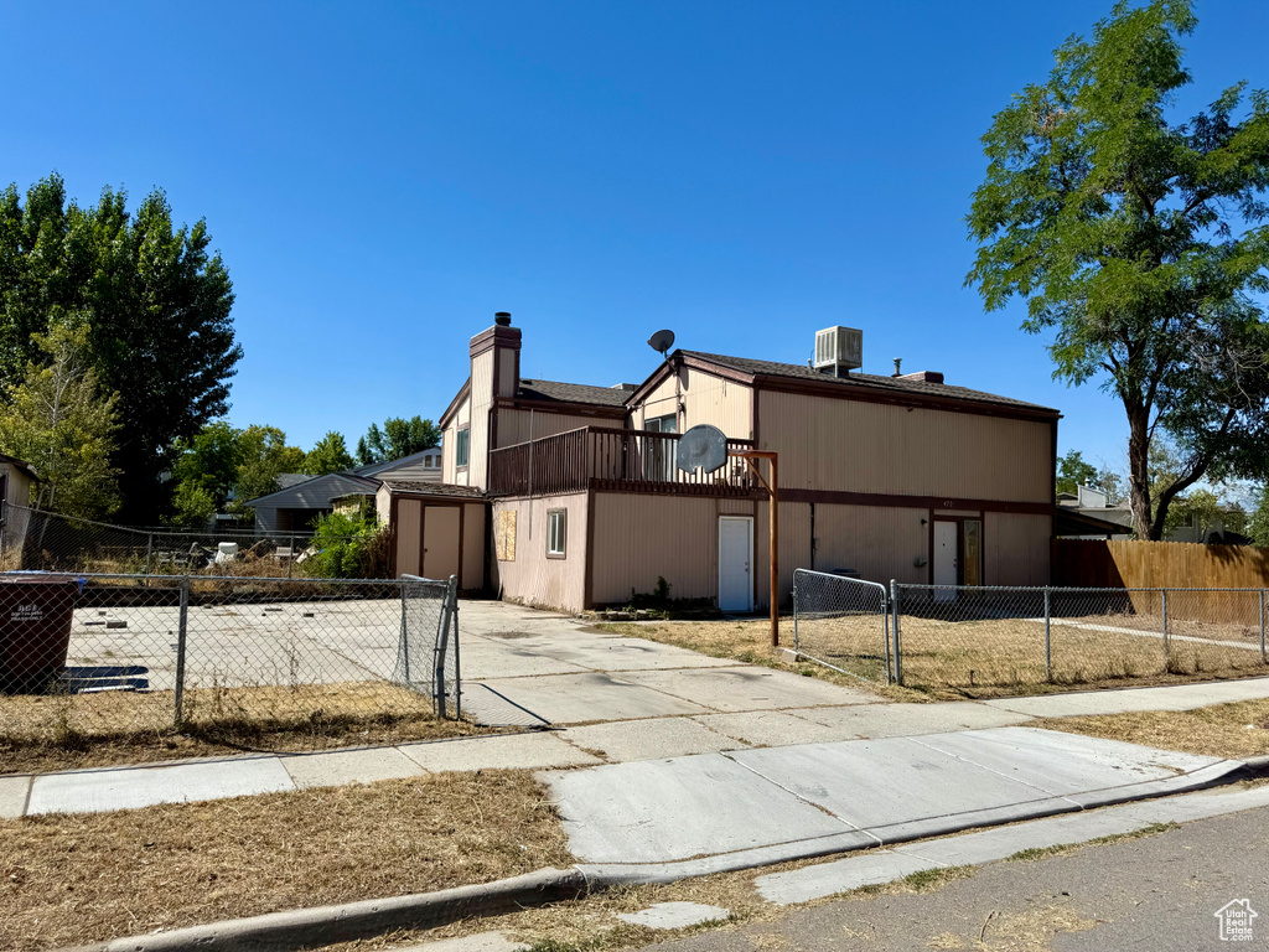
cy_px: 476
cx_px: 634
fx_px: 880
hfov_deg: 71.6
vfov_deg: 56.8
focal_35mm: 24
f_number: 1.78
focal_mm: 6.76
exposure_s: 1/6173
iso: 80
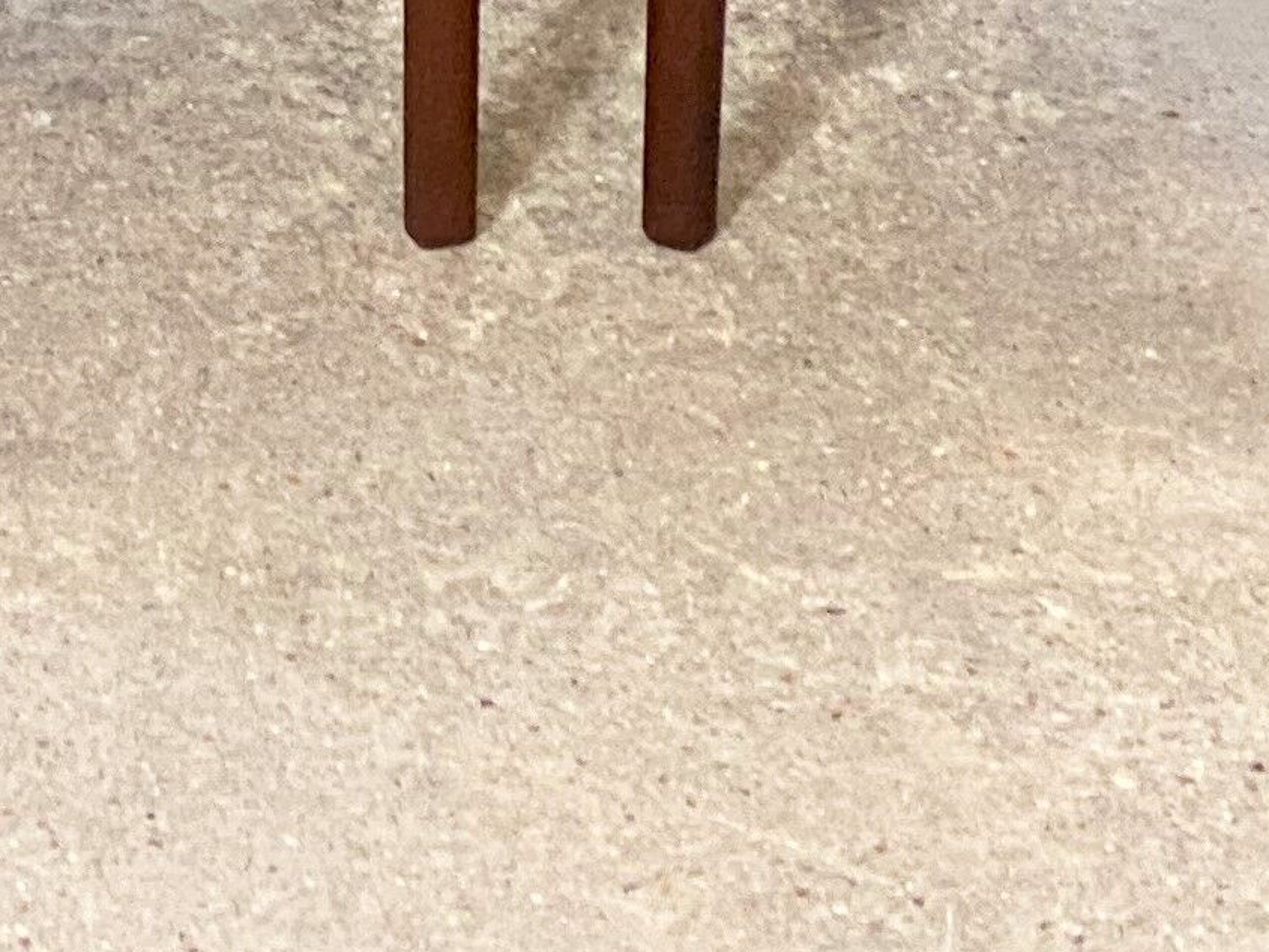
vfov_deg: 5.8
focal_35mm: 248
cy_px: -1071
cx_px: -158
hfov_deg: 7.9
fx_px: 9093
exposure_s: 1/50
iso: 200
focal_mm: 6
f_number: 2
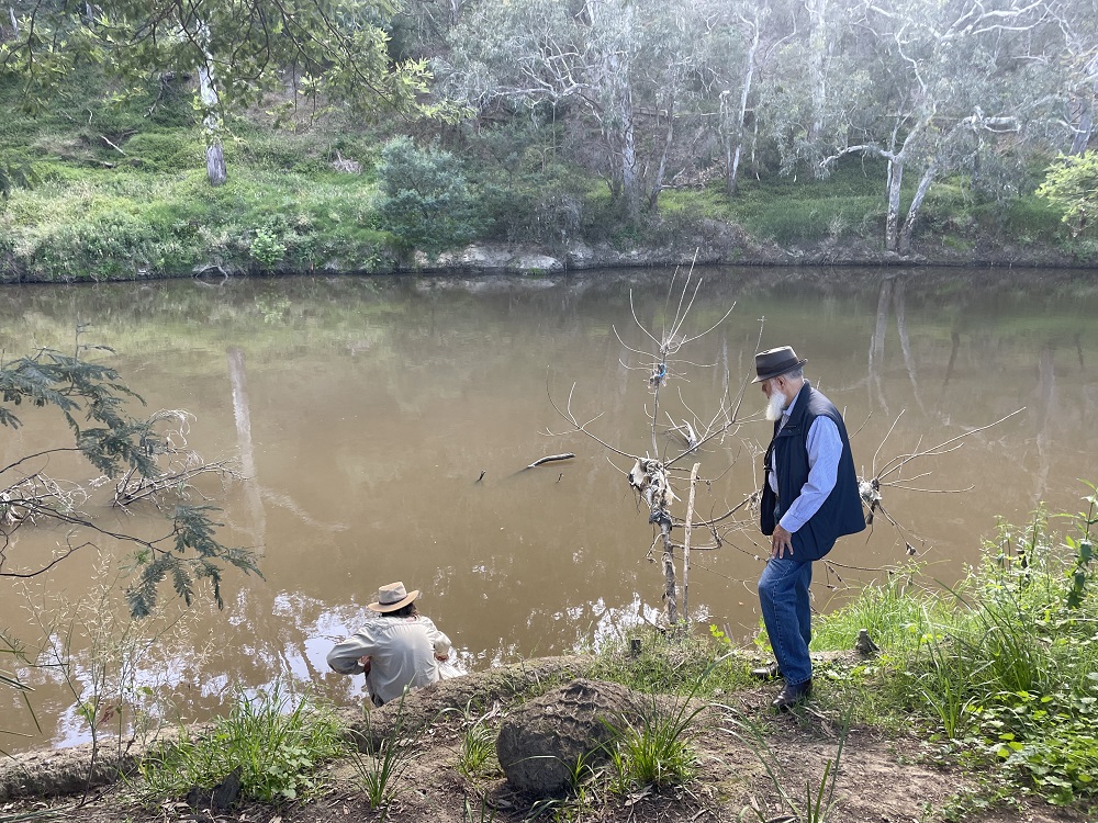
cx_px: 549
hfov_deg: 67.3
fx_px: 825
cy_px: 412
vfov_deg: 53.1
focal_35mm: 26
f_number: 1.6
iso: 50
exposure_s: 1/121
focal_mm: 4.2
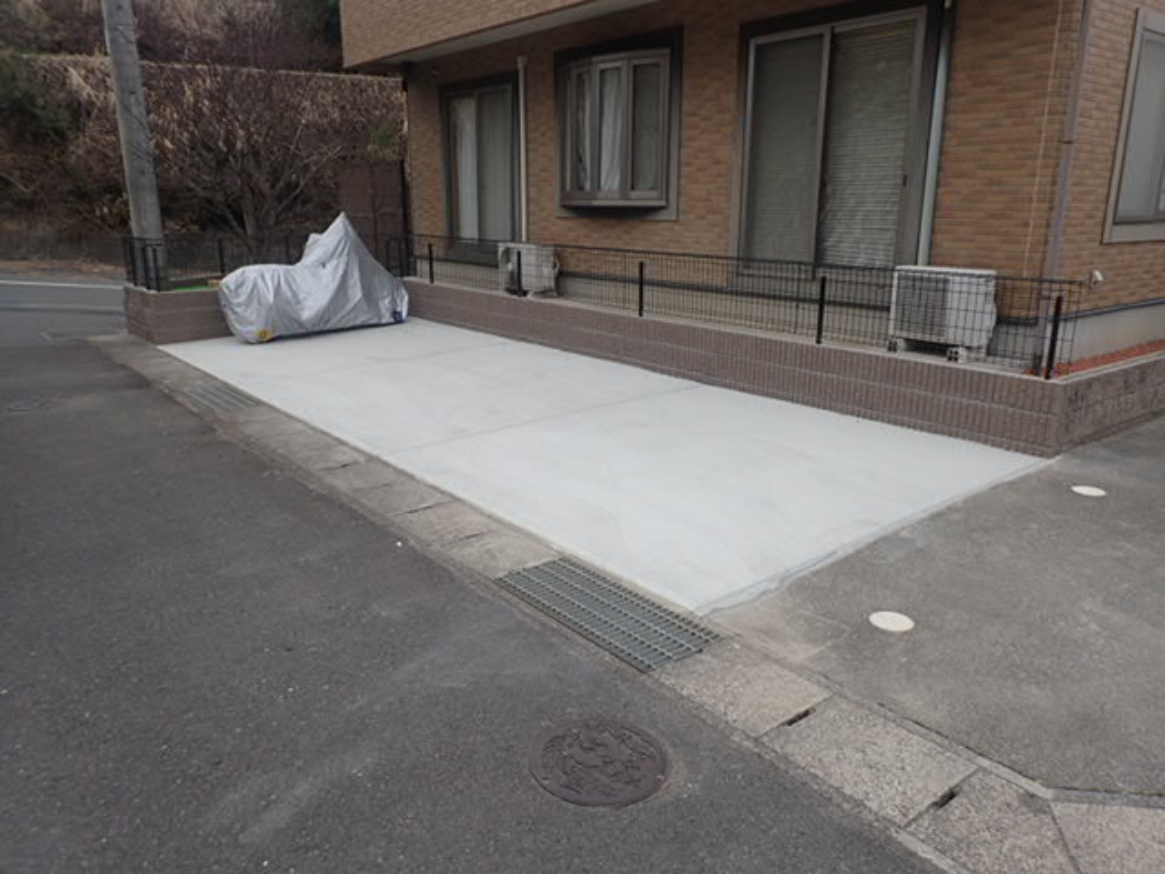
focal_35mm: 25
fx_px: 841
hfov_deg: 69.4
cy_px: 437
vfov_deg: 54.9
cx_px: 582
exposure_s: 1/800
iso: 100
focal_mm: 4.5
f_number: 2.8
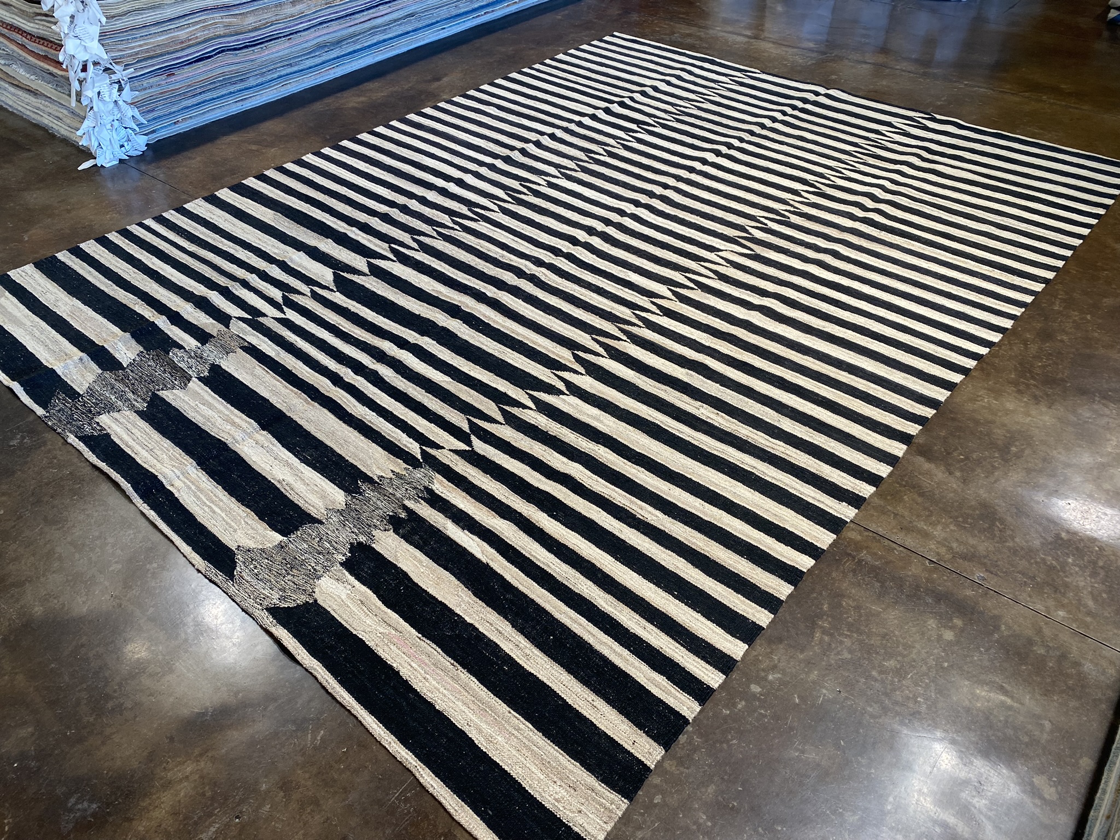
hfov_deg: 67.3
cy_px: 420
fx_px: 841
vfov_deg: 53.1
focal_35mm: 26
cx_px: 560
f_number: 1.8
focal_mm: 4.25
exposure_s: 1/60
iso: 64
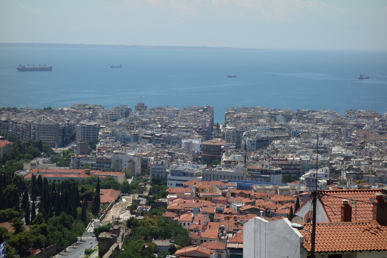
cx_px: 194
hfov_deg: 20.4
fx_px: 1075
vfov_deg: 13.7
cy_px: 129
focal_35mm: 100
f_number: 5.6
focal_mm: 37.1
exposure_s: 1/800
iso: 125
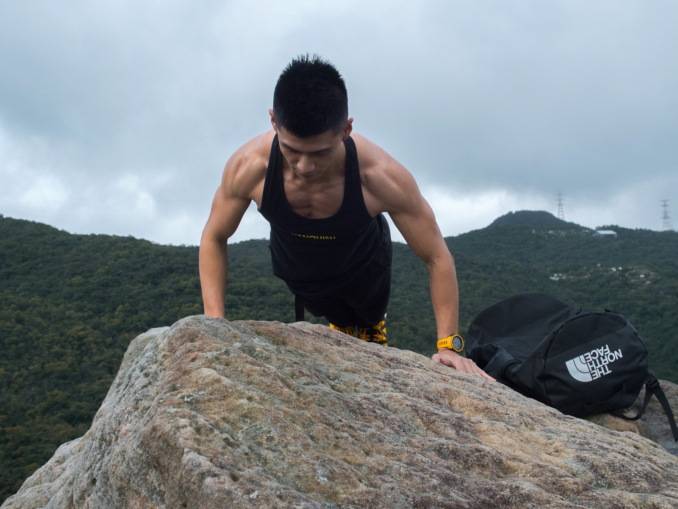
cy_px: 254
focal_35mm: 62
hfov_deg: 31.2
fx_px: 1214
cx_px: 339
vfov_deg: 23.7
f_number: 7.1
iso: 800
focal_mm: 31
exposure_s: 1/640
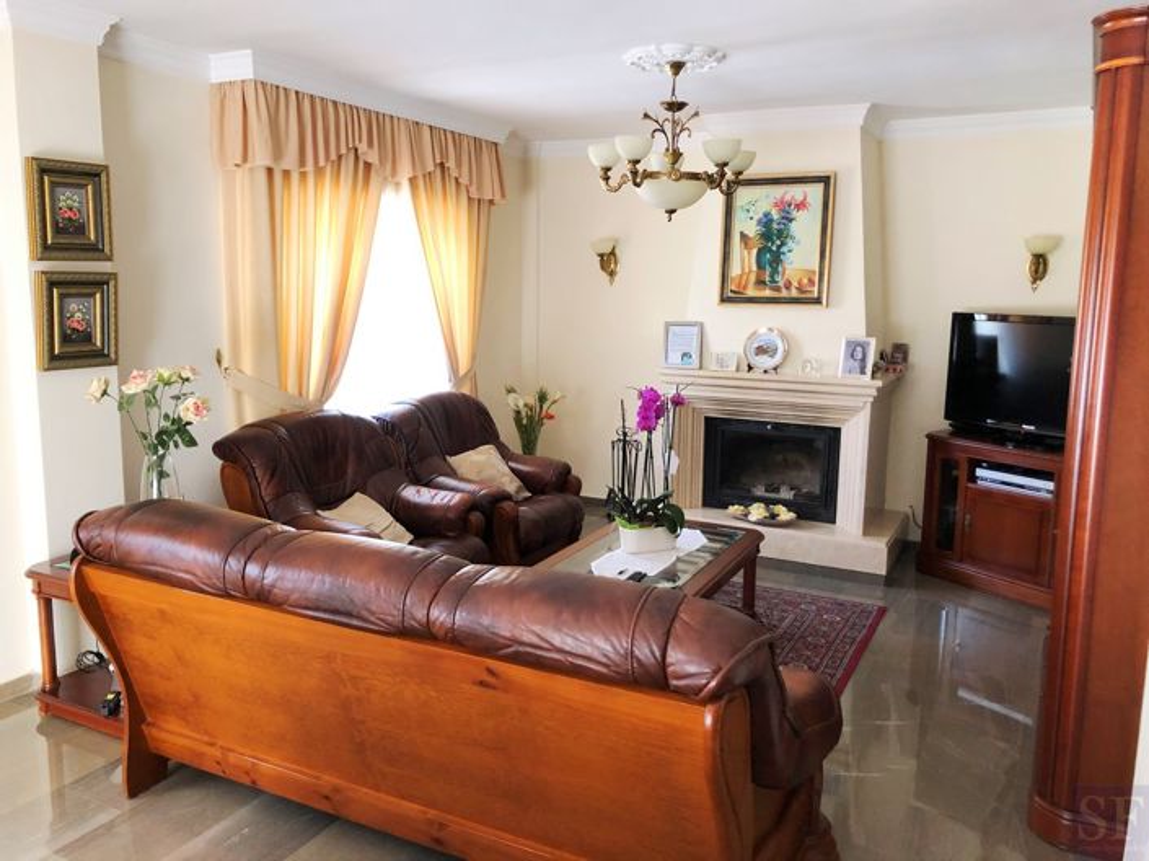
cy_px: 430
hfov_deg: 63.5
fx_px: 929
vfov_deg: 49.7
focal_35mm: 28
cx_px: 574
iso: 64
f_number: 1.8
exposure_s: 1/15
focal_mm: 3.99
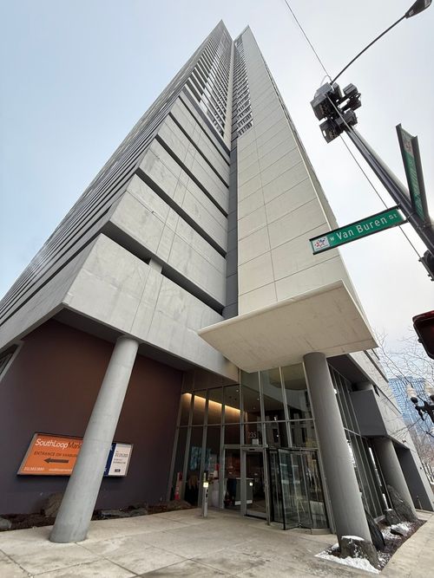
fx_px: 234
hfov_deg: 85.7
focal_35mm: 14
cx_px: 217
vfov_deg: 102.1
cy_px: 289
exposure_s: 1/99
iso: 100
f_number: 2.2
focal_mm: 2.22
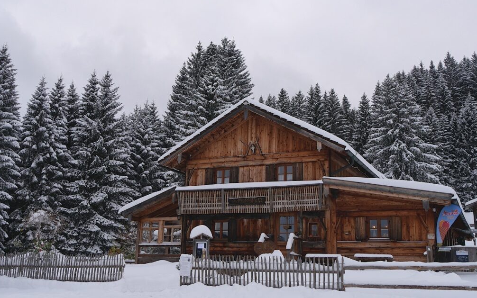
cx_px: 239
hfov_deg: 48.2
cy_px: 126
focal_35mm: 41
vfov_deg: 31.2
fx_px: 533
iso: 200
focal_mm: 19
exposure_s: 1/320
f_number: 7.1
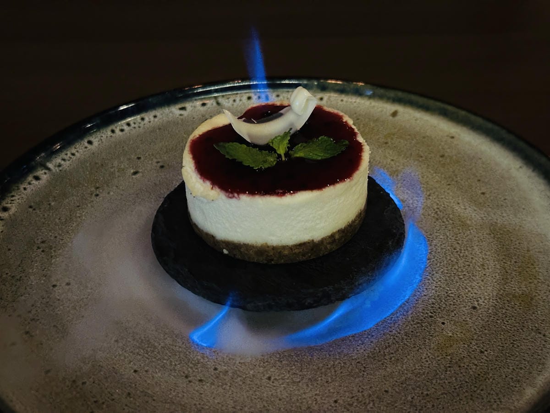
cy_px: 206
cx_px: 275
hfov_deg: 39.7
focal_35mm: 48
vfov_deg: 30.3
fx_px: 763
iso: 1250
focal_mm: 6.86
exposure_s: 1/15
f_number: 1.78
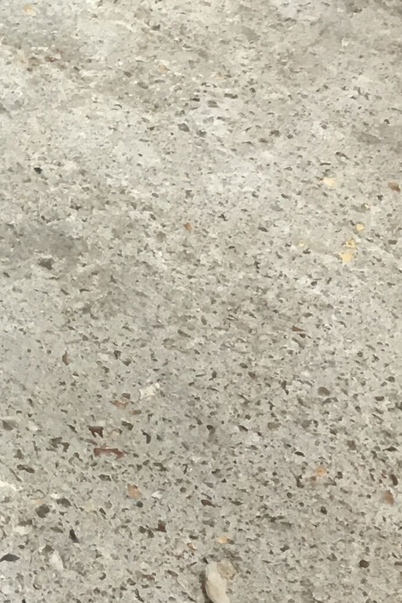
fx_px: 1994
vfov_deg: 16.8
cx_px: -415
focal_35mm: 119
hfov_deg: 10.5
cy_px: -13
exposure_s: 1/33
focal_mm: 4.15
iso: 100
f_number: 2.2
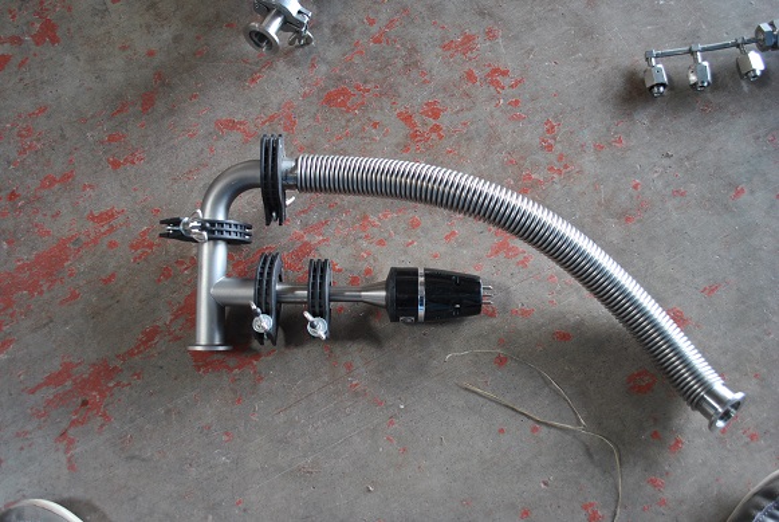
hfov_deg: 57.2
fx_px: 715
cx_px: 390
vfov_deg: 40.1
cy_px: 261
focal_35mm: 33
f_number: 4
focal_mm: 22
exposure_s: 1/30
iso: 320
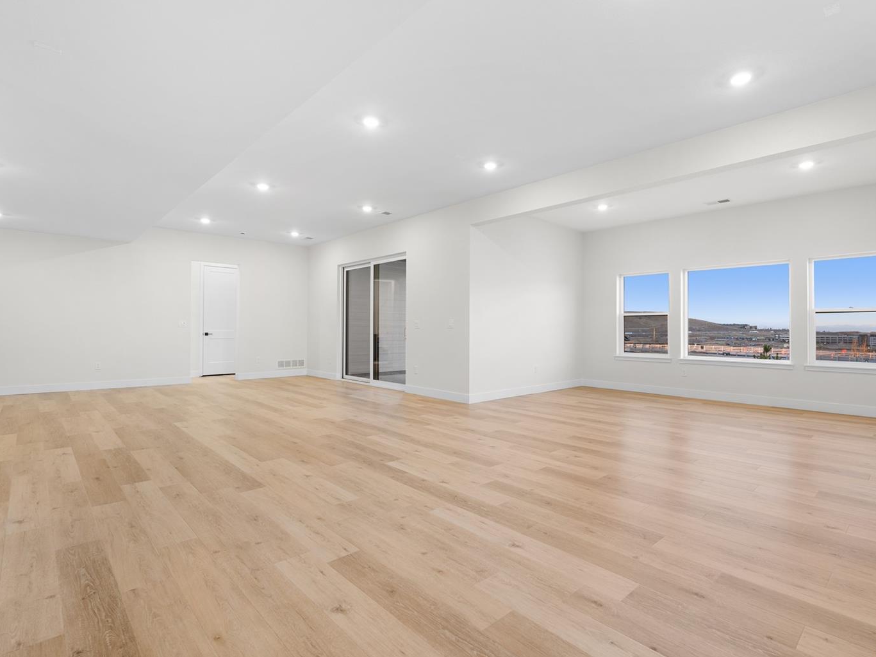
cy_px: 325
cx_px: 470
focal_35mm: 19
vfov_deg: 69.9
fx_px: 470
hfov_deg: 85.9
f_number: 8
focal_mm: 16.5
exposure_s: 1/4
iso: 160
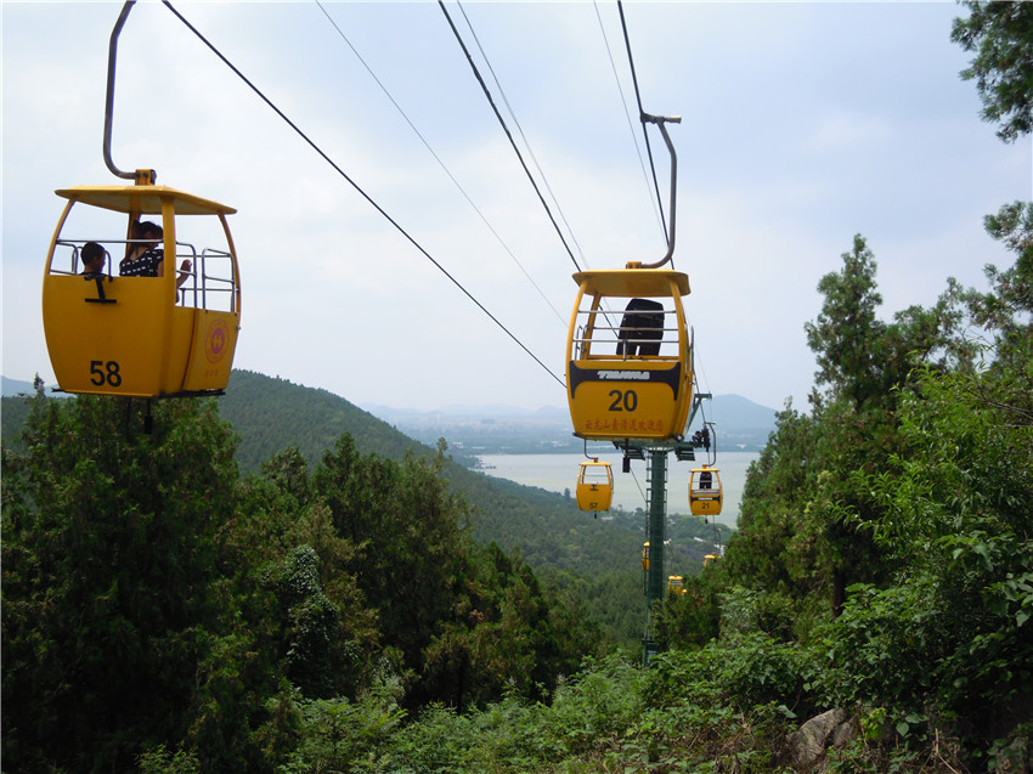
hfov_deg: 56.8
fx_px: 955
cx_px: 516
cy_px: 387
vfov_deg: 44.1
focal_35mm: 32
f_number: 7.9
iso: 100
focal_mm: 5.7
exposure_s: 1/250
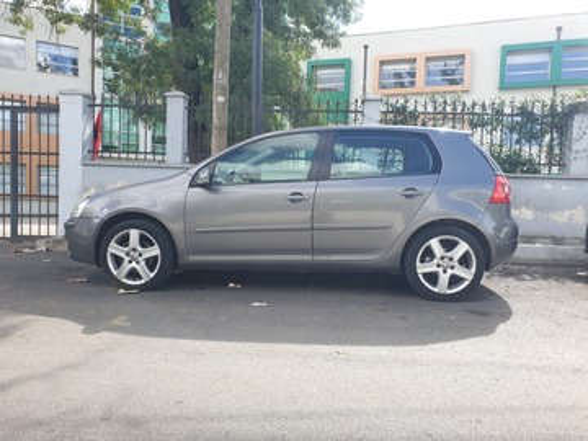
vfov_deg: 53.1
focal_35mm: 26
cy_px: 220
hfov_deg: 67.3
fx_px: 442
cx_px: 294
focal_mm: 4.3
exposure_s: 1/382
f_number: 2.4
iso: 50
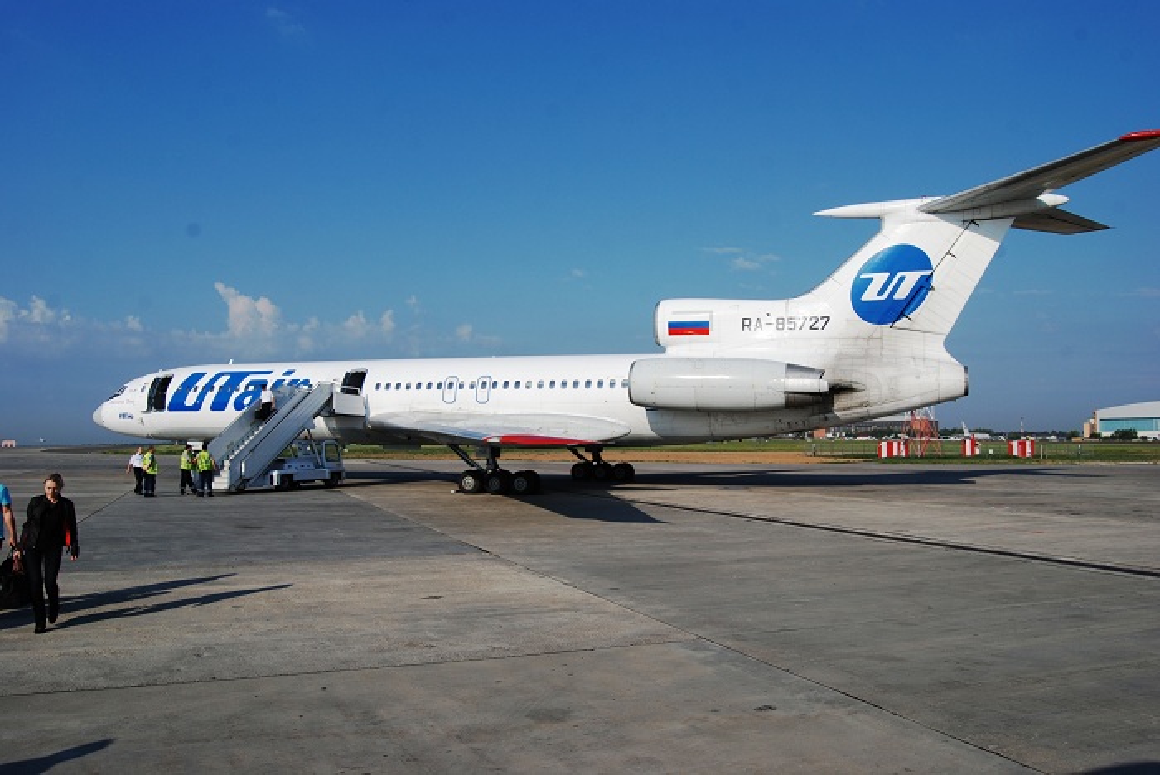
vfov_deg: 45.8
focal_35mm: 28
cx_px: 580
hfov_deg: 64.5
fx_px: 919
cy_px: 388
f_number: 9
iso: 100
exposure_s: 1/320
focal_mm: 19
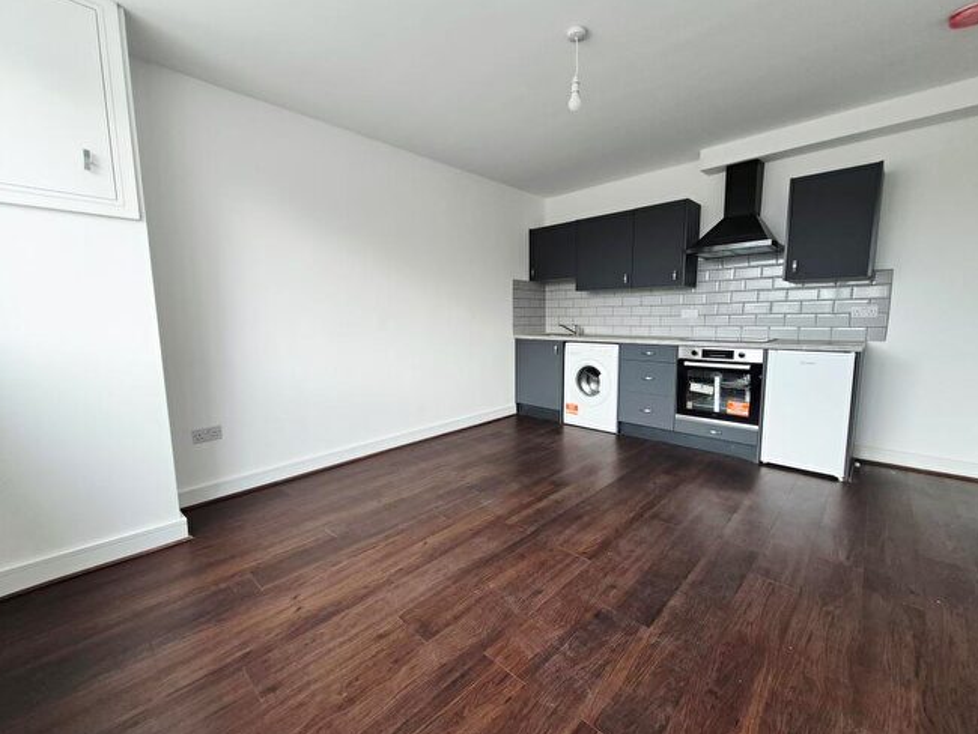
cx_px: 503
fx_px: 396
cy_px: 365
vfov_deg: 85.7
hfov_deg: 102.0
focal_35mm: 14
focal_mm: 1.74
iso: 125
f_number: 2.2
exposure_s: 1/50
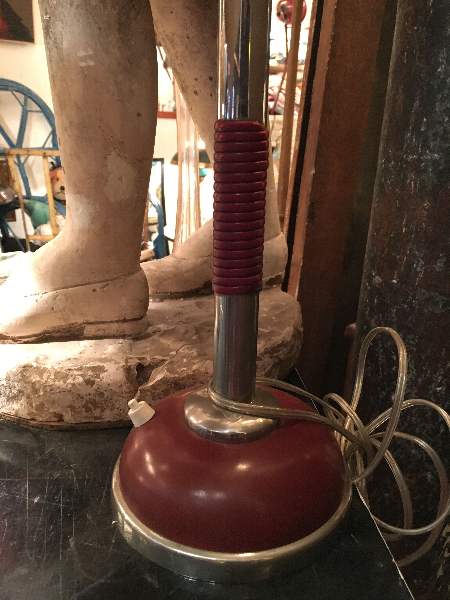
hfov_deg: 48.2
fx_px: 503
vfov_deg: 61.7
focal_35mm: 29
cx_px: 225
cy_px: 300
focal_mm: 4.15
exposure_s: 1/17
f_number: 2.2
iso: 400
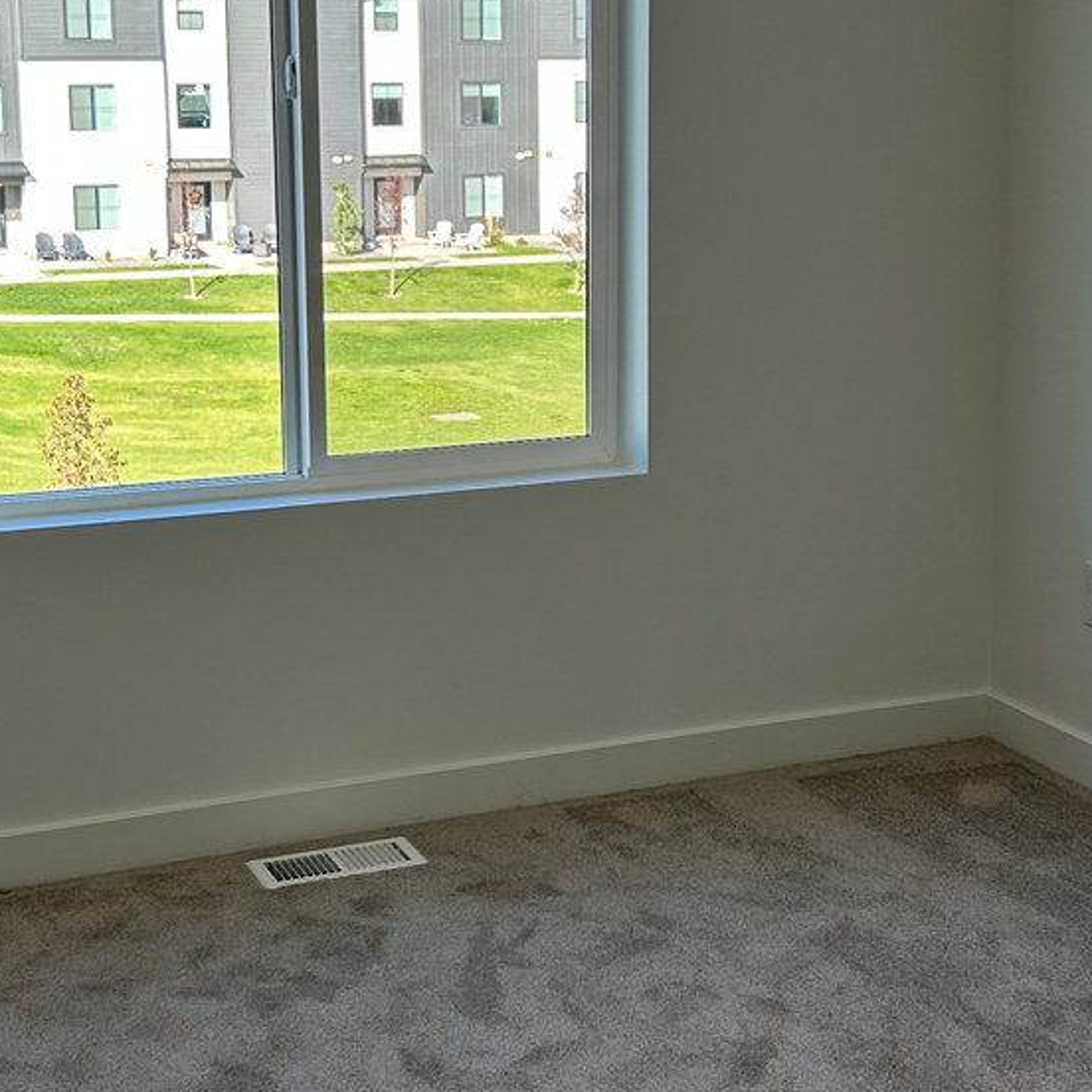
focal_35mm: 64
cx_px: 590
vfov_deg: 26.8
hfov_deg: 26.9
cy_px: 413
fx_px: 2284
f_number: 1.5
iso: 50
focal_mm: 5.7
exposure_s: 1/327
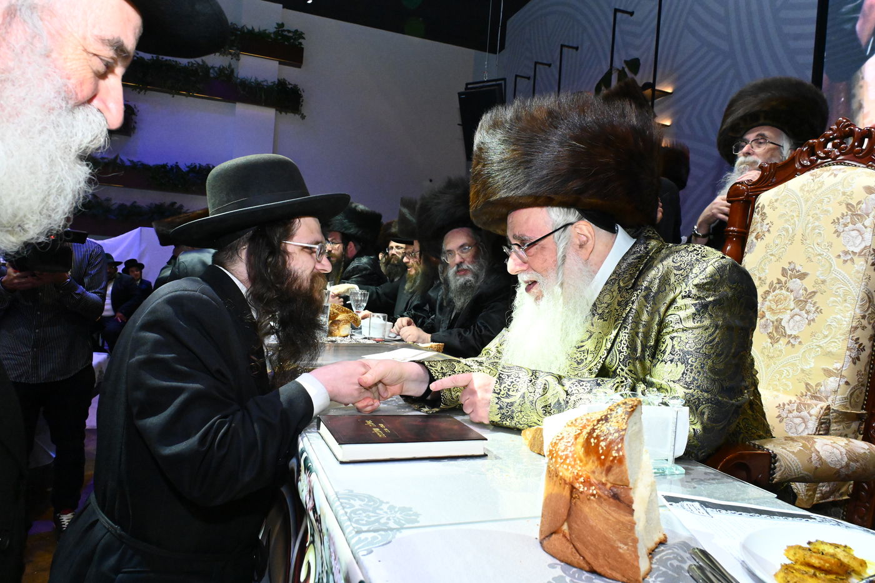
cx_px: 438
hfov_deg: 73.8
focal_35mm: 24
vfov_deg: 53.1
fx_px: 583
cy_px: 292
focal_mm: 24
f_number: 10
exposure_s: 1/125
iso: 8000
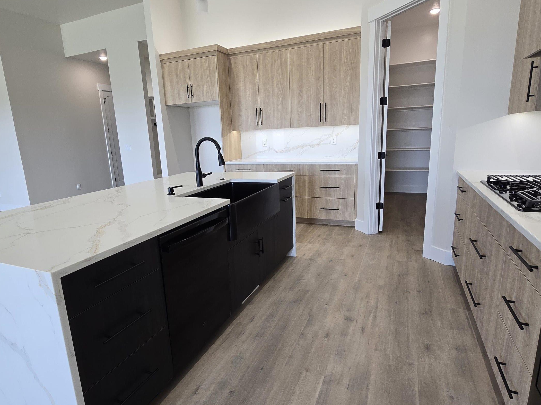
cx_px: 256
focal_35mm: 19
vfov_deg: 68.7
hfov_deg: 84.6
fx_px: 297
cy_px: 202
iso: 80
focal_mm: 2.2
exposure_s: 1/60
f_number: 2.2
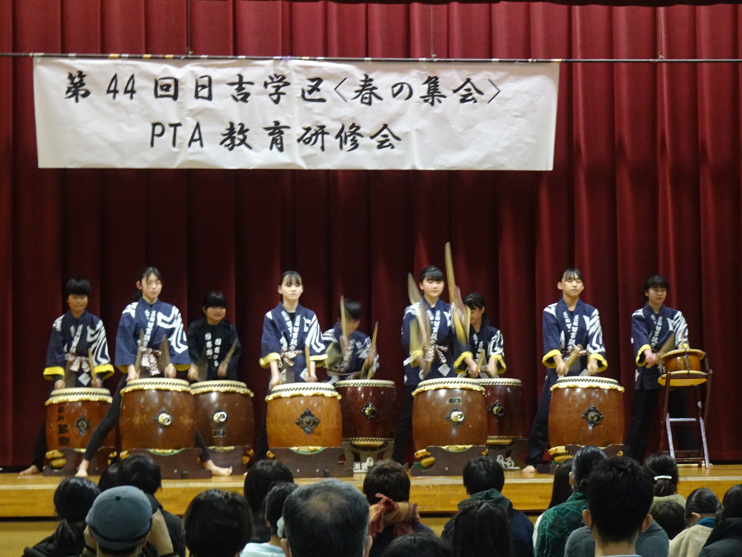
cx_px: 371
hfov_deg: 12.7
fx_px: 3322
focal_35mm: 155
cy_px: 278
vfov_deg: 9.6
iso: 800
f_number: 5.6
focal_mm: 24.63
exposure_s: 1/10
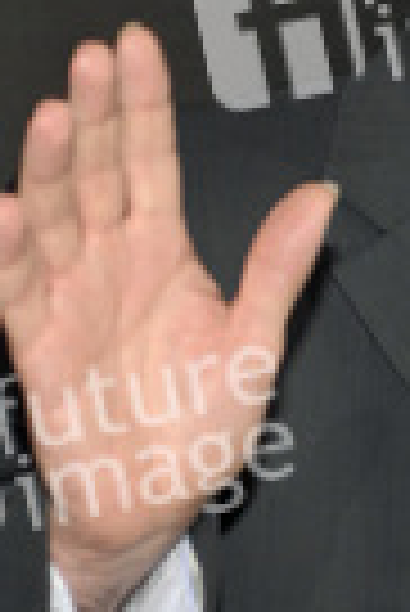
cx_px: 559
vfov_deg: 5.8
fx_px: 5998
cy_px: 230
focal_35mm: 352
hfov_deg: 3.9
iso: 400
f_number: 5.6
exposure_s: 1/50
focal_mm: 80
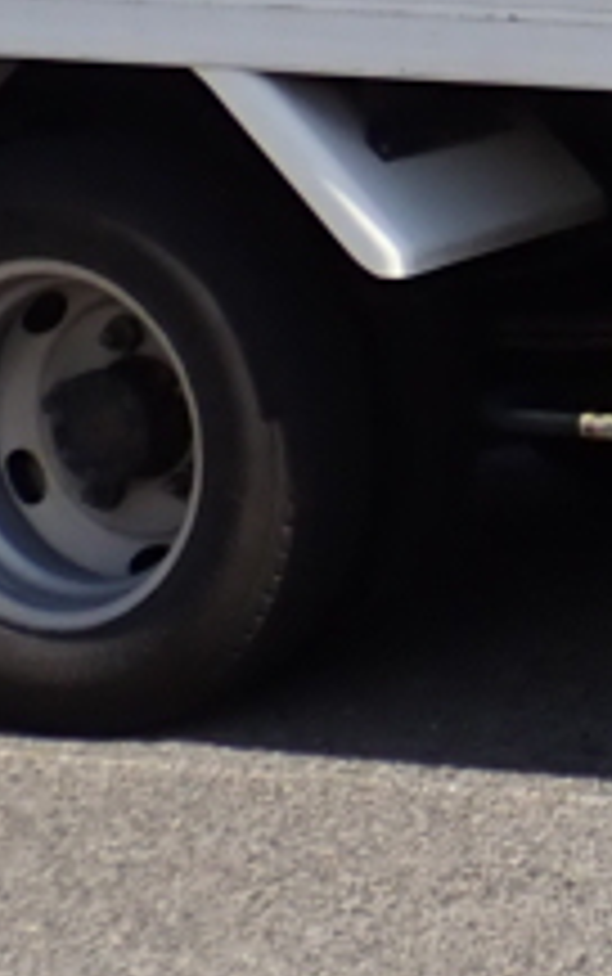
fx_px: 5993
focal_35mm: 225
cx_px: 1530
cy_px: -436
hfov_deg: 5.6
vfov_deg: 9.1
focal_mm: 6.37
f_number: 3.5
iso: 100
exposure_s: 1/800
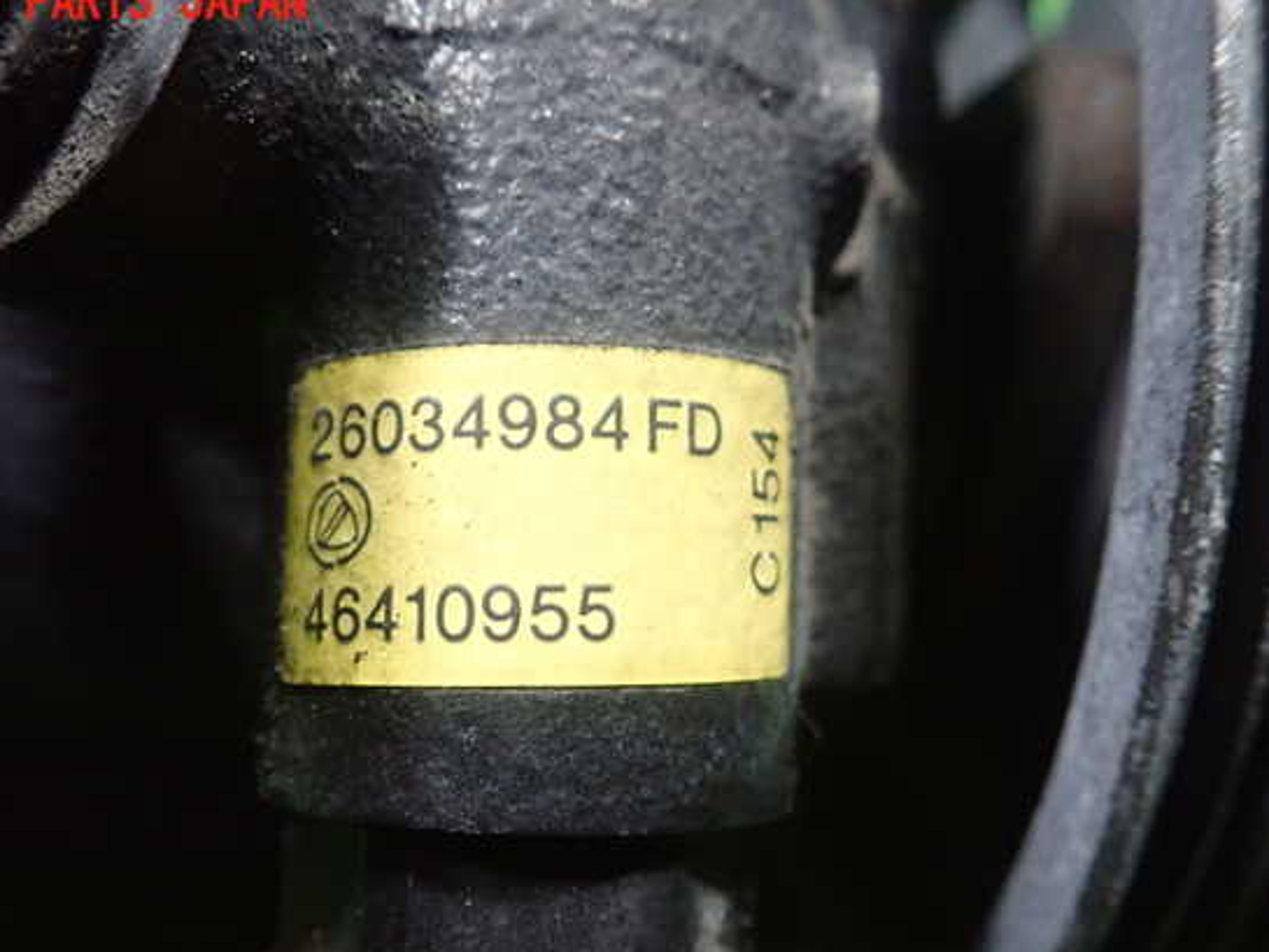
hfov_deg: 55.3
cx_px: 582
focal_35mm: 33
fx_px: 1210
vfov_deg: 42.9
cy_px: 498
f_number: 2.3
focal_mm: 5.5
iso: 800
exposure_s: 1/125
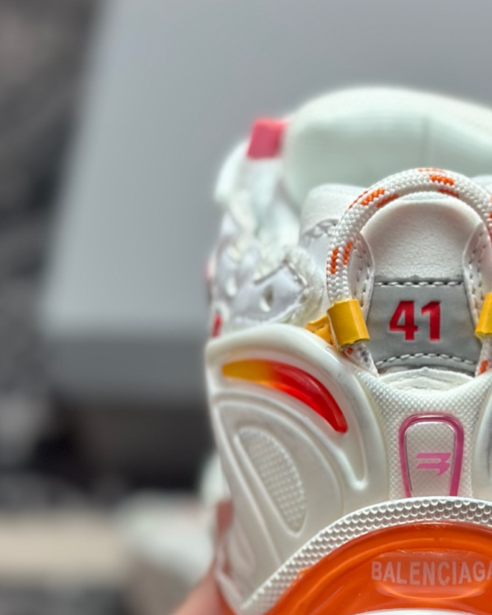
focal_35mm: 97
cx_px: 420
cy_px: 446
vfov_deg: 19.6
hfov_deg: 15.7
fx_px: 1766
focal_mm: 6.86
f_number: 1.78
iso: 80
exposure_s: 1/850
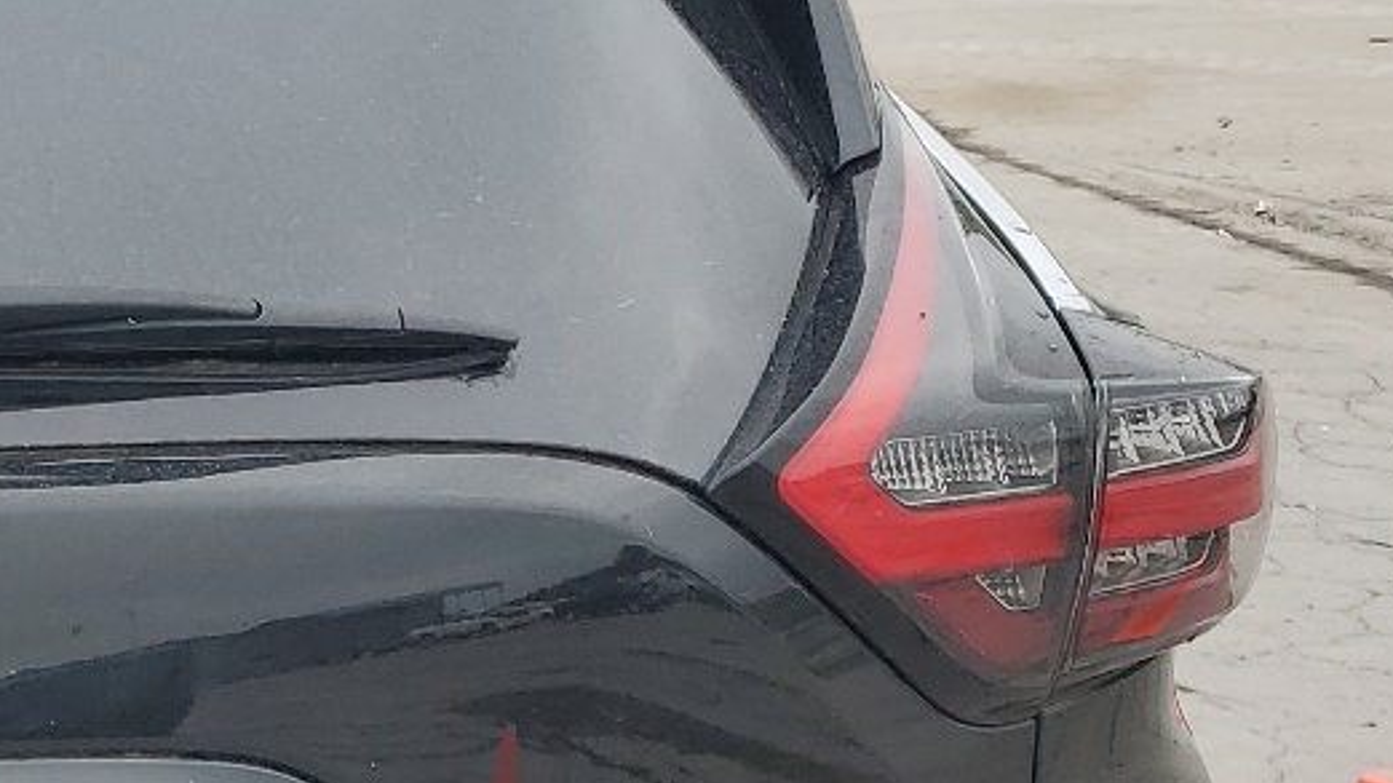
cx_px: -366
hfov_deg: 22.2
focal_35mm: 87
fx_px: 3213
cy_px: 911
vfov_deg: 13.6
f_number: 1.5
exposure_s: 1/667
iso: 50
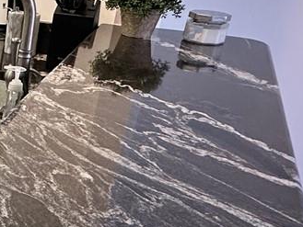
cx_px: -194
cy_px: 128
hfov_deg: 21.8
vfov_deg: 21.6
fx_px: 595
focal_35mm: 68
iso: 200
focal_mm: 2.22
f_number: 2.2
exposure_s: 1/120
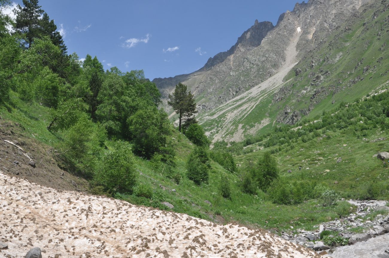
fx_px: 453
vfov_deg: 31.8
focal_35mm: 42
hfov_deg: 46.5
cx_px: 194
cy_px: 129
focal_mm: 28
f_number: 14
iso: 200
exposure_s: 1/125
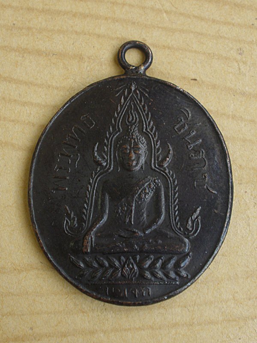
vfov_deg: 42.9
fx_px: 436
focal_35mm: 44
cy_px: 172
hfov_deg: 32.9
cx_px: 128
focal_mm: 7.7
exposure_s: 1/15
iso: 100
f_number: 4
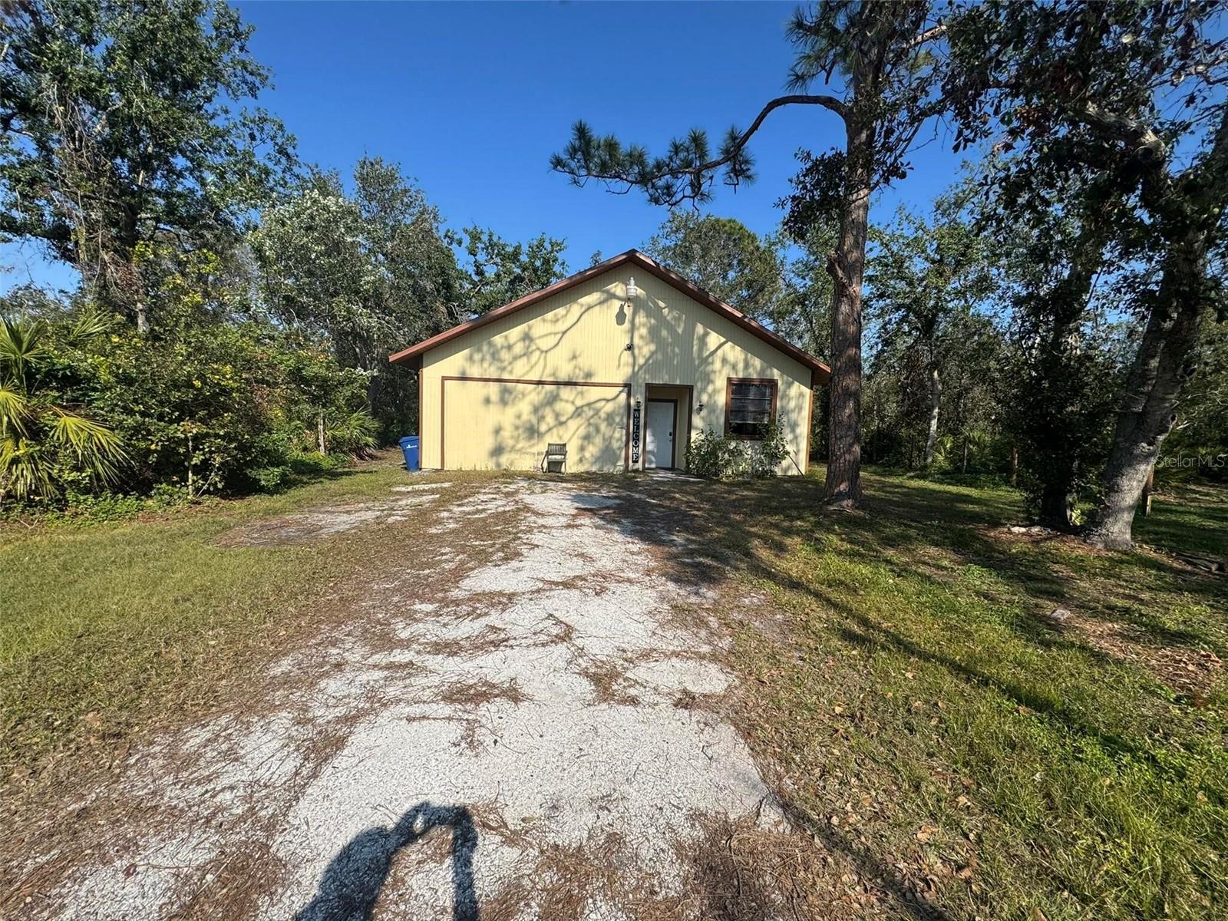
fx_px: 497
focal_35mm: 14
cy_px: 460
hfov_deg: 102.1
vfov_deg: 85.7
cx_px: 614
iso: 50
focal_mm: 2.22
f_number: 2.2
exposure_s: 1/2770
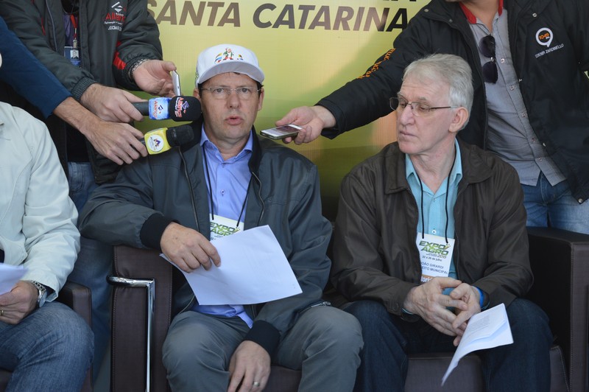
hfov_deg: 24.6
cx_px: 294
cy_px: 196
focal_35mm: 82
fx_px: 1349
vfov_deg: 16.5
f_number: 5.6
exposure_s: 1/25
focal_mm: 55
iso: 400
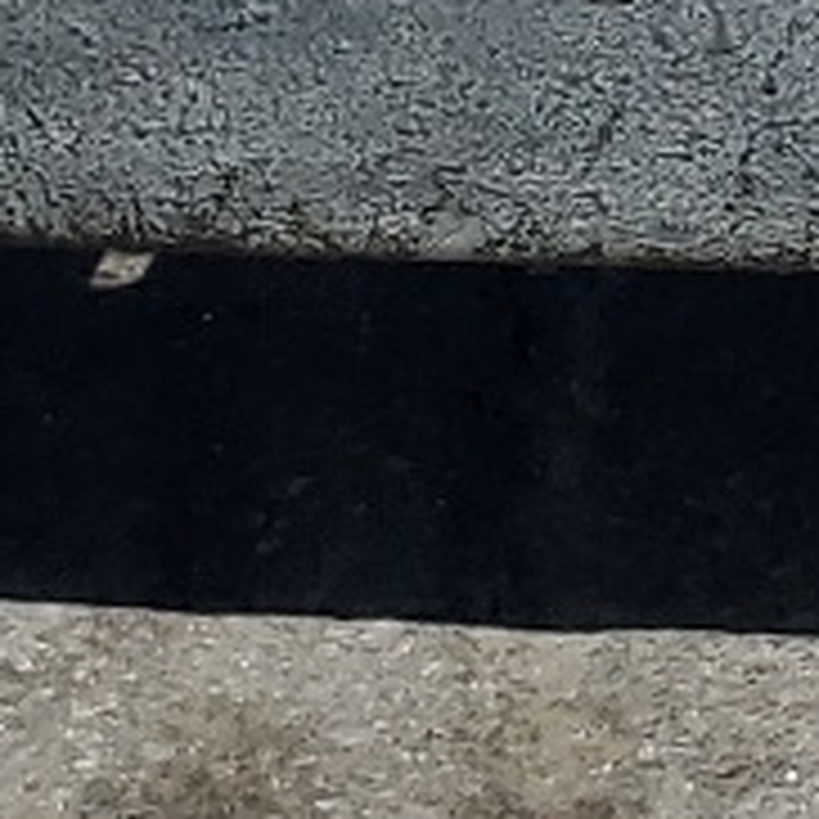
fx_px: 5407
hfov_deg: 7.8
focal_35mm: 202
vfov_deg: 7.9
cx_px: 2196
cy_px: -1238
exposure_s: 1/5000
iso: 50
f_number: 1.5
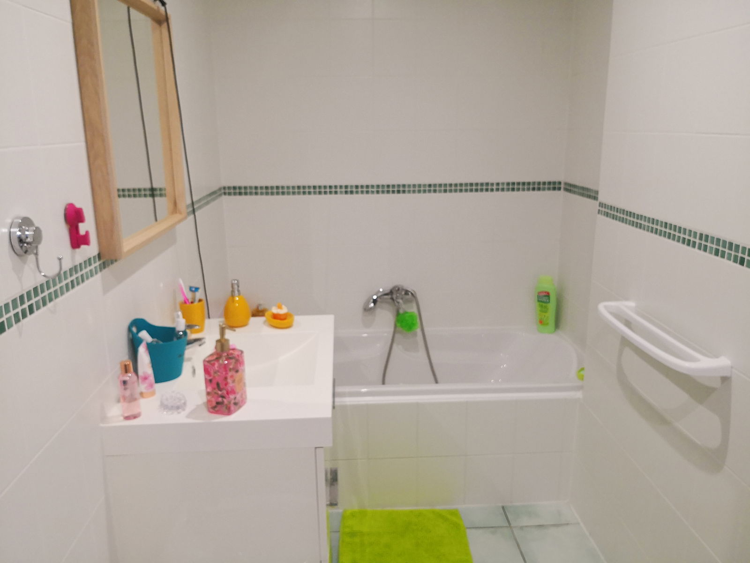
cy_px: 282
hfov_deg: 65.3
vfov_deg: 51.4
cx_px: 375
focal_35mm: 27
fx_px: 585
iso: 160
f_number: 1.6
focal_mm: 3.95
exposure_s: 1/33.3
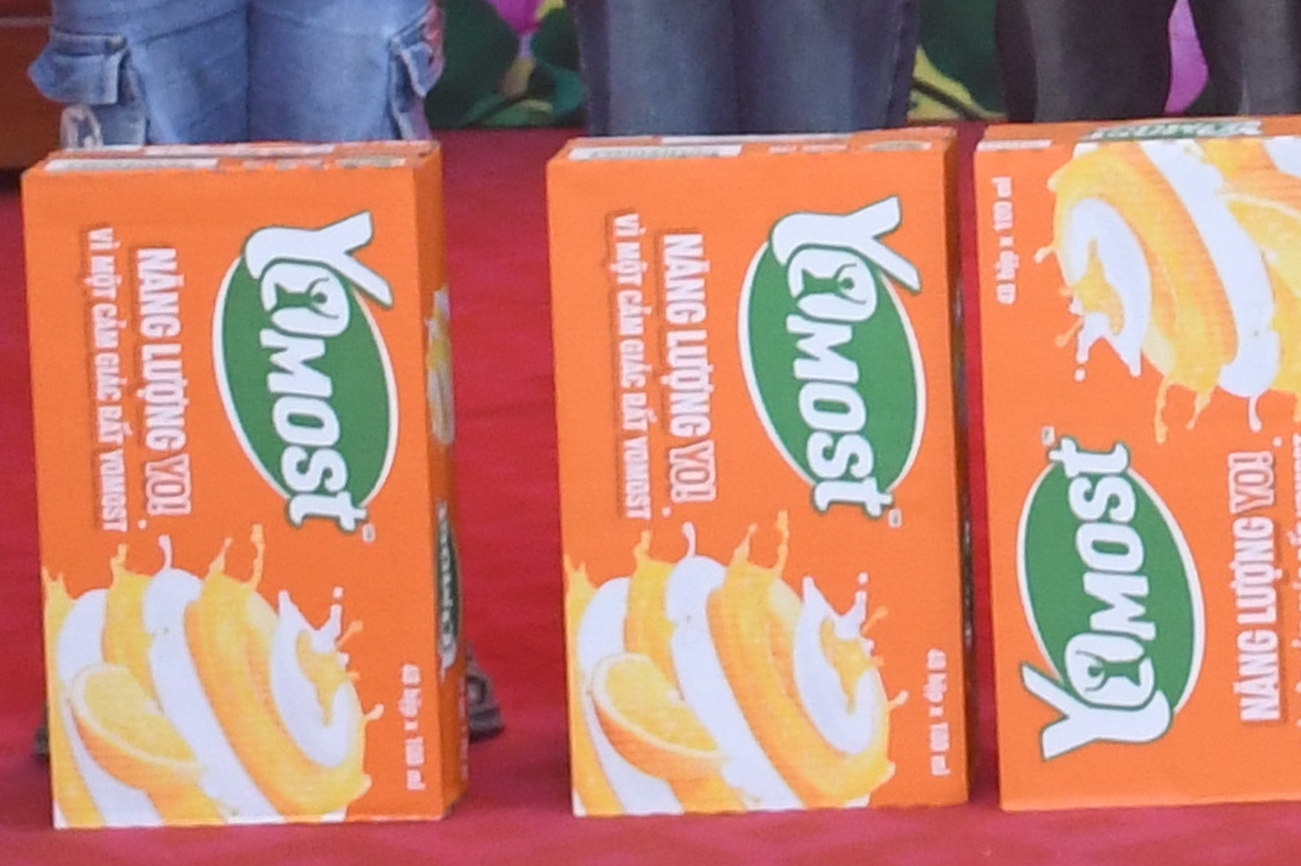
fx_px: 7369
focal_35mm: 204
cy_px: -1019
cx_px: 1959
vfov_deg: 6.5
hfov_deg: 9.8
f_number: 3.5
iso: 1250
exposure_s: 1/100
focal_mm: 22
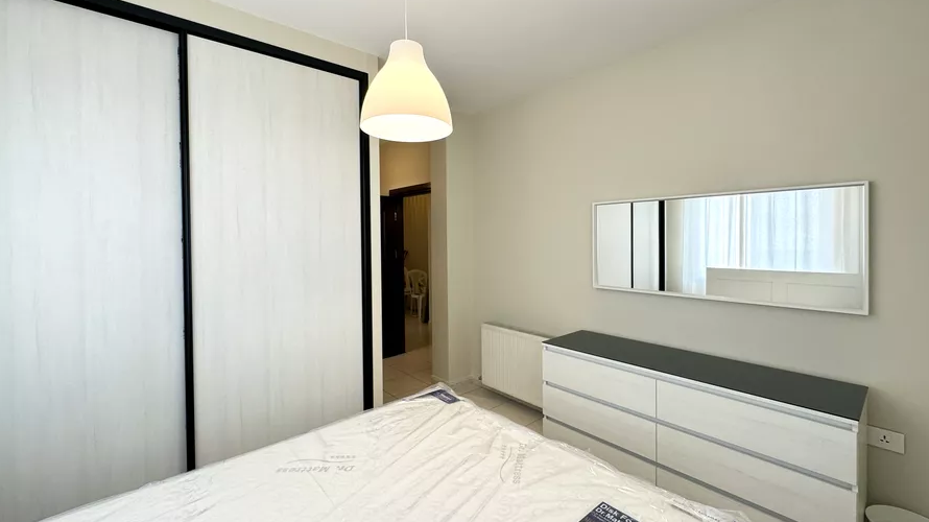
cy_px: 241
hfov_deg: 99.4
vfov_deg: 66.9
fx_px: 394
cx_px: 480
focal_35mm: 16
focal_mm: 2.22
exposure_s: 1/99
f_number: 2.2
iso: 160
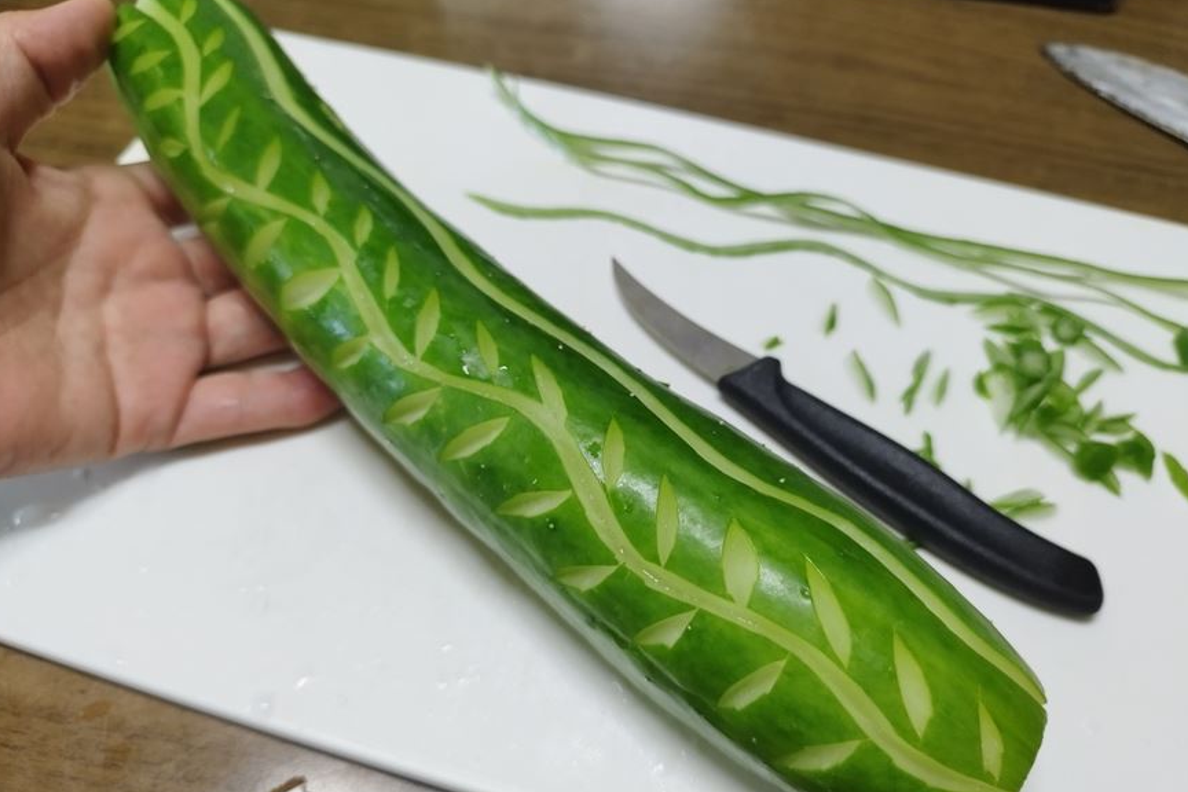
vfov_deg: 49.5
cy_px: 432
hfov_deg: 69.4
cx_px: 604
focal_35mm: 26
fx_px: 858
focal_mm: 5.89
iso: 460
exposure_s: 1/33.3
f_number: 1.89
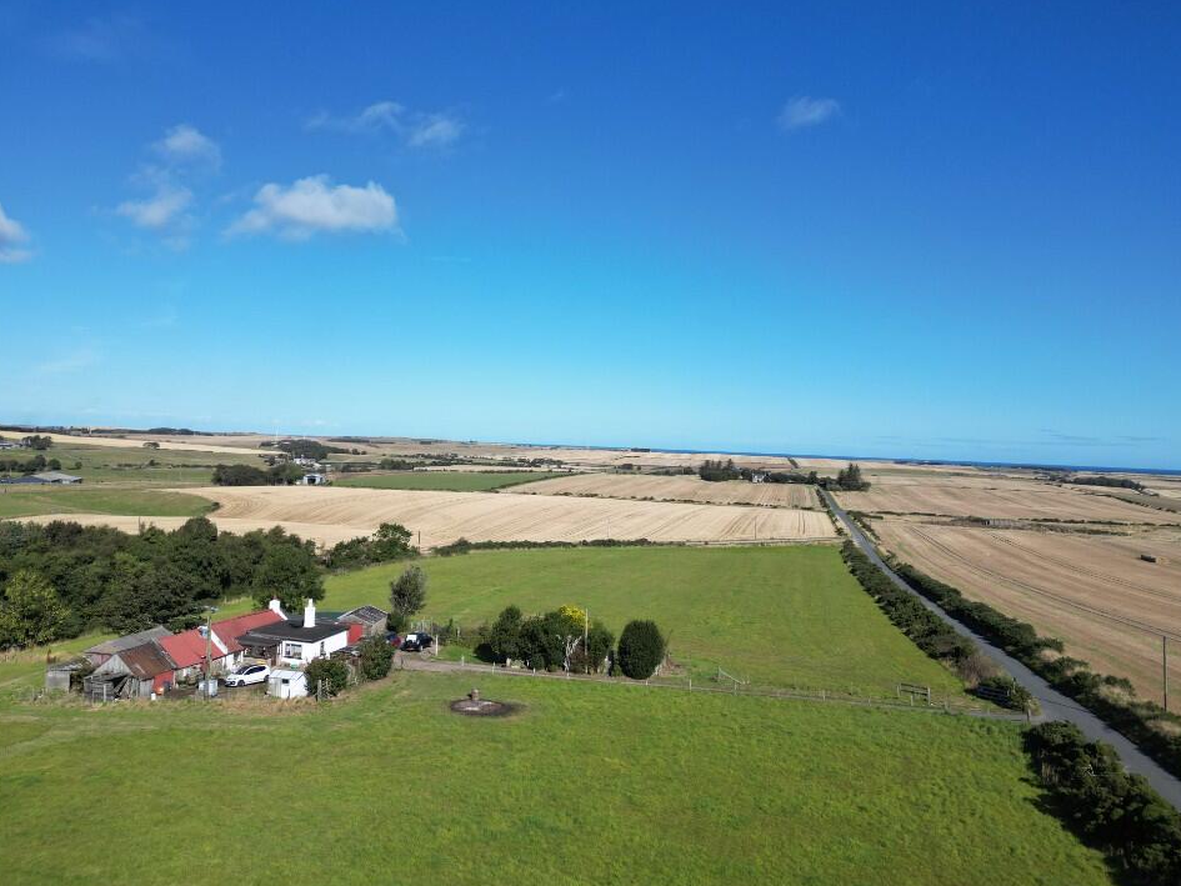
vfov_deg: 53.1
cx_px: 551
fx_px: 887
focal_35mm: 26
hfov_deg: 67.2
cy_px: 436
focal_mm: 6.72
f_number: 1.7
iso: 100
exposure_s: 1/3000
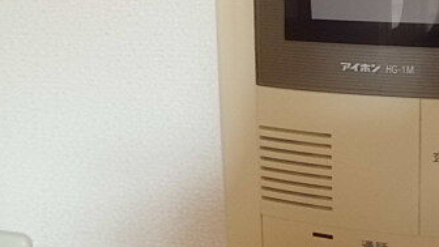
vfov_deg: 22.1
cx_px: 409
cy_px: 76
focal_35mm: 54
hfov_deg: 35.8
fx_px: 629
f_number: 2.8
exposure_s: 1/60
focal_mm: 4.7
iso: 400
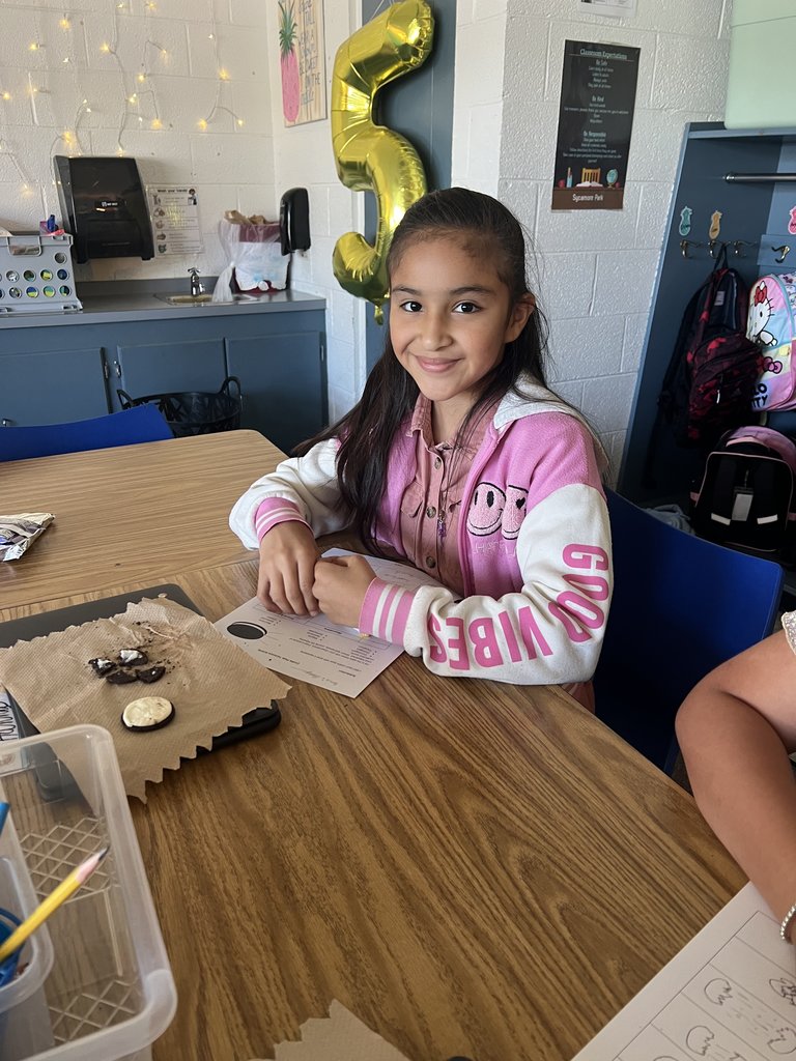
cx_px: 398
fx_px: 797
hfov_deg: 53.1
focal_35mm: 26
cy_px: 530
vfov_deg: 67.3
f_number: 1.5
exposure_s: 1/60
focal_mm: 5.7
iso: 160
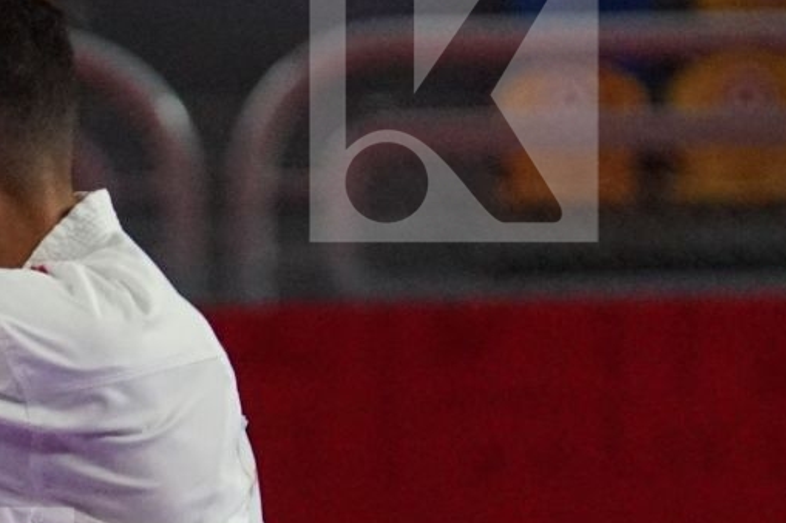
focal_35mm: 717
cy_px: 648
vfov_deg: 1.9
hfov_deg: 2.9
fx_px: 15644
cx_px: -593
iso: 3200
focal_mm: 135
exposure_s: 1/2000
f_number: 2.8
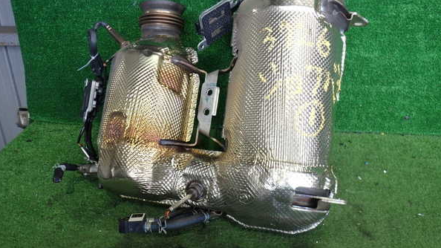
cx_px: 219
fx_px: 386
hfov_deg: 59.5
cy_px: 101
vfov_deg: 35.5
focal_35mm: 33
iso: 200
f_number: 2.3
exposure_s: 1/50
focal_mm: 5.4
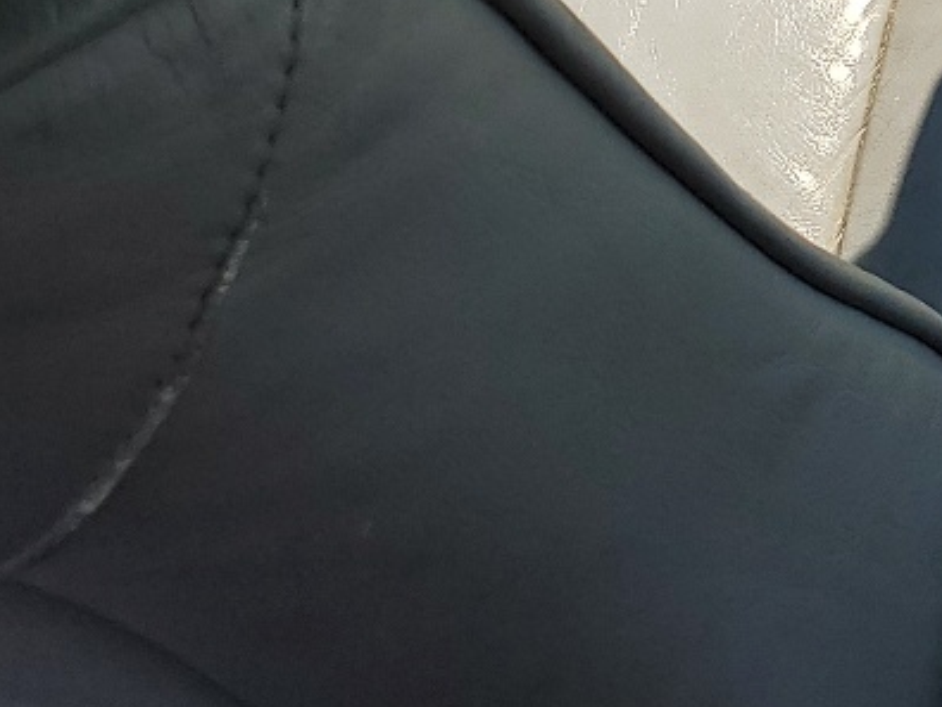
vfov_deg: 13.1
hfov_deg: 17.0
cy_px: -445
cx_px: 1396
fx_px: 2857
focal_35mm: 105
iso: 50
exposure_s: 1/1111
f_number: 1.5
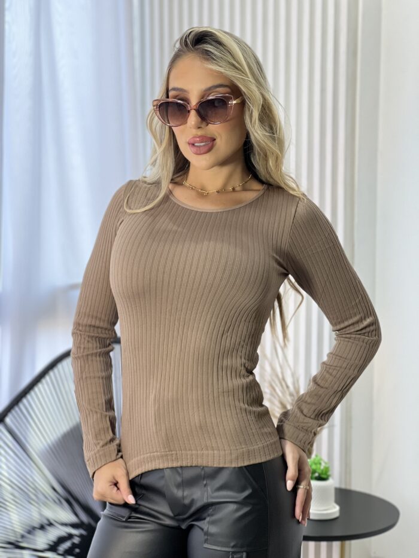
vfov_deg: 25.3
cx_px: 210
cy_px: 279
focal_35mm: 77
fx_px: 1242
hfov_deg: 19.1
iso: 200
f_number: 2.8
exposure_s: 1/120
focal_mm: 9
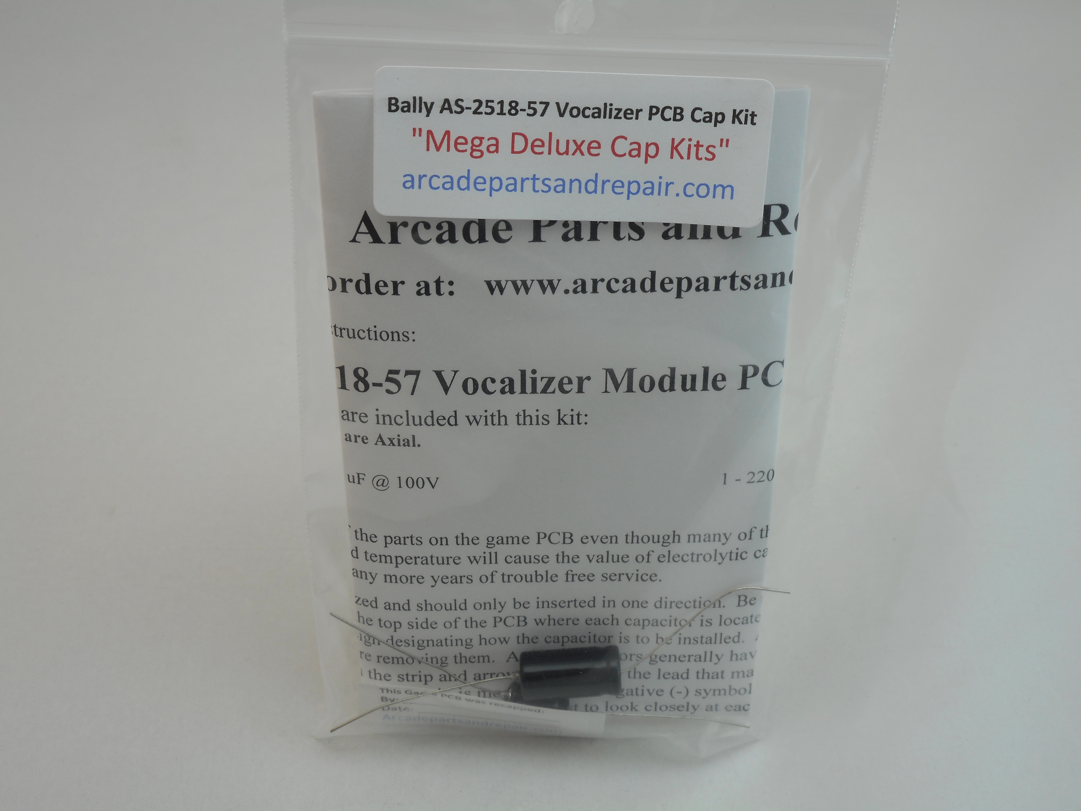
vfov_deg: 28.6
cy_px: 406
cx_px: 540
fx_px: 1593
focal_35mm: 51
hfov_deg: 37.5
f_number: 4.9
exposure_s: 1/40
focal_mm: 9.1
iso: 80
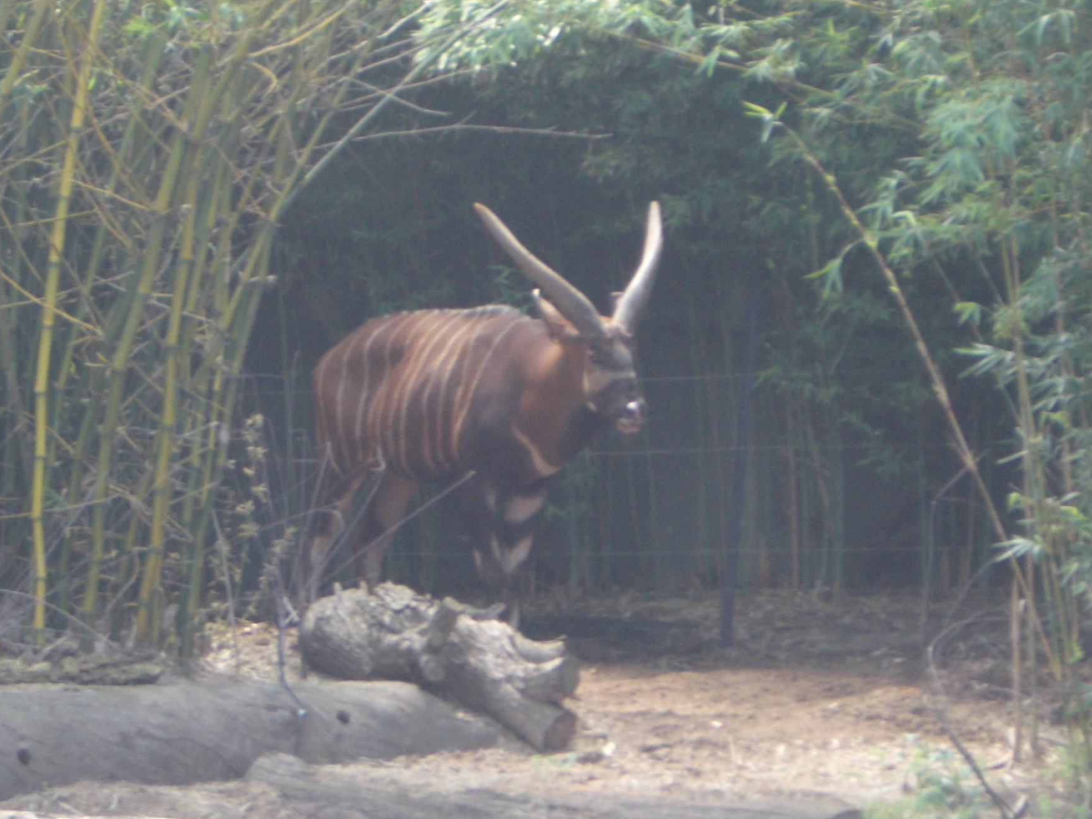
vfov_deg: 10.7
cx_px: 479
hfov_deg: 14.2
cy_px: 410
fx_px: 4385
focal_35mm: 139
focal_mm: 17.4
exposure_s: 1/50
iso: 100
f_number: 4.8
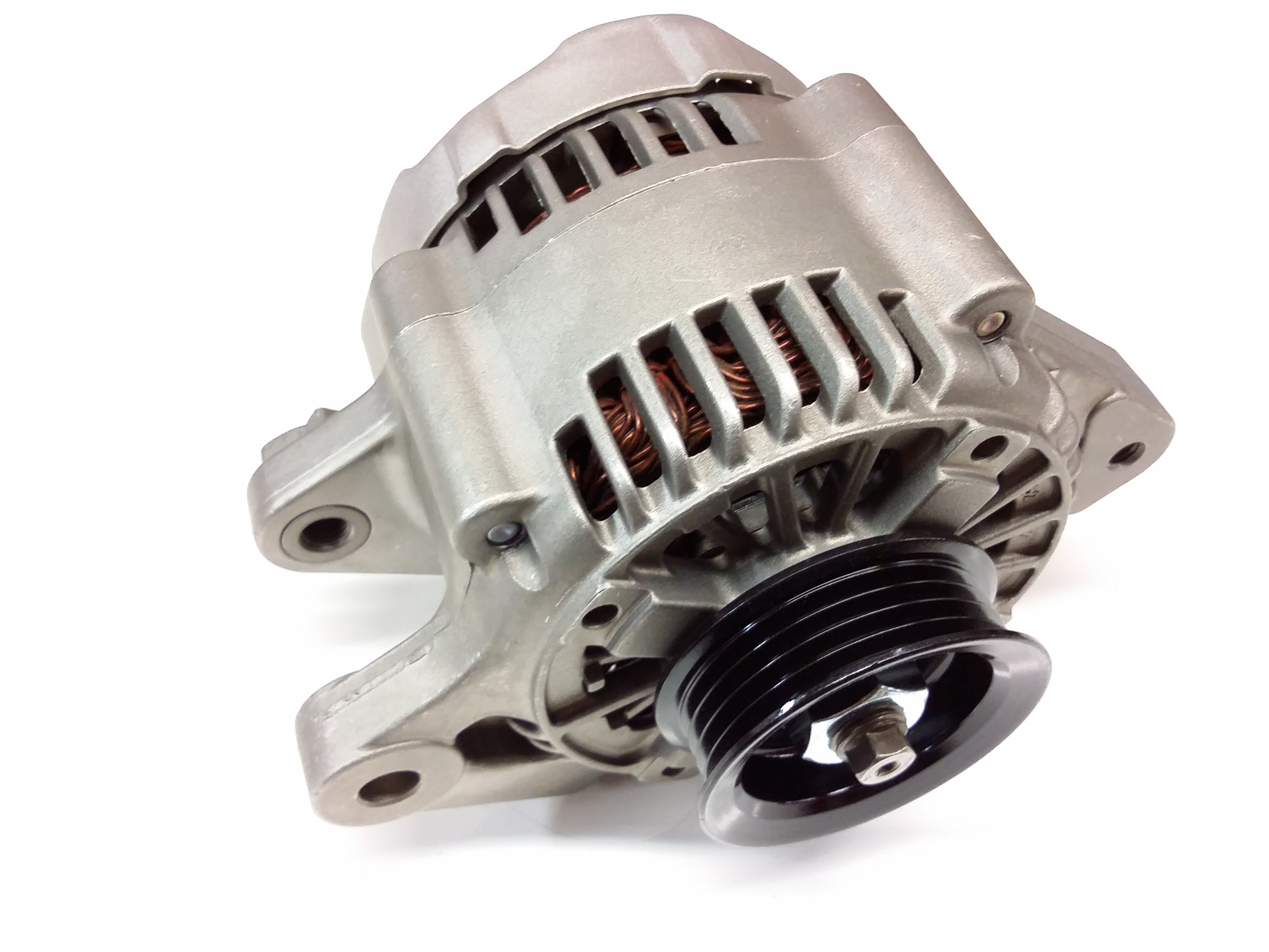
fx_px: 1173
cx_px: 634
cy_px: 476
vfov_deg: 44.2
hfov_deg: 56.8
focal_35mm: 32
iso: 160
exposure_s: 1/15
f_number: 2.4
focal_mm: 3.4
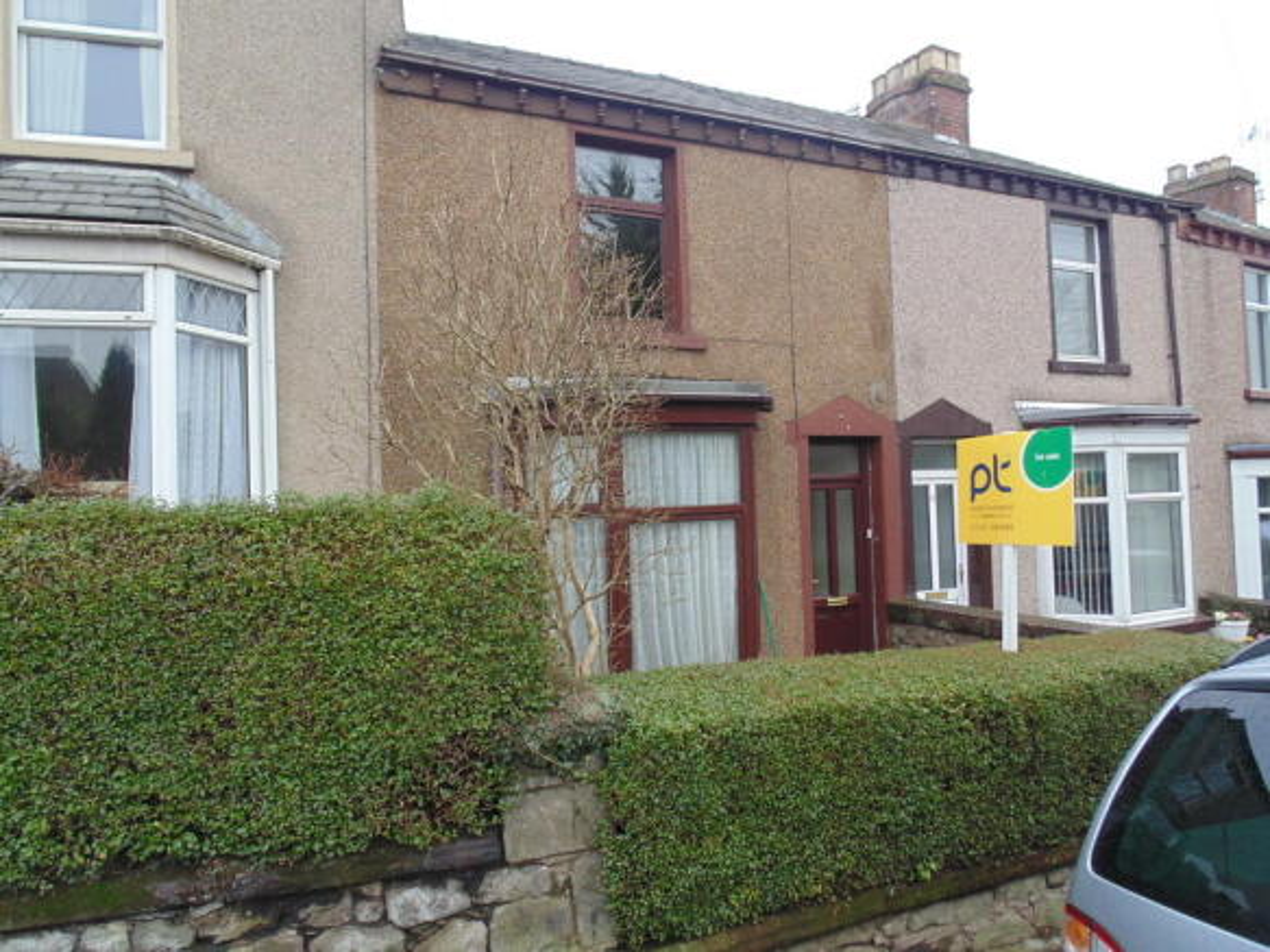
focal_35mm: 24
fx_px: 880
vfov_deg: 56.8
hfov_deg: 71.6
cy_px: 476
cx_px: 635
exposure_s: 1/60
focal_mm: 4.3
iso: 80
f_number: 3.1
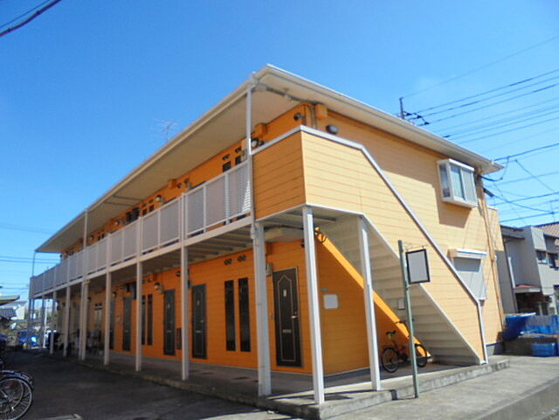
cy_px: 210
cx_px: 280
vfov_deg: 53.1
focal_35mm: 26
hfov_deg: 67.3
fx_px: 420
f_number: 3.5
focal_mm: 4.6
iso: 100
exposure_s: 1/800
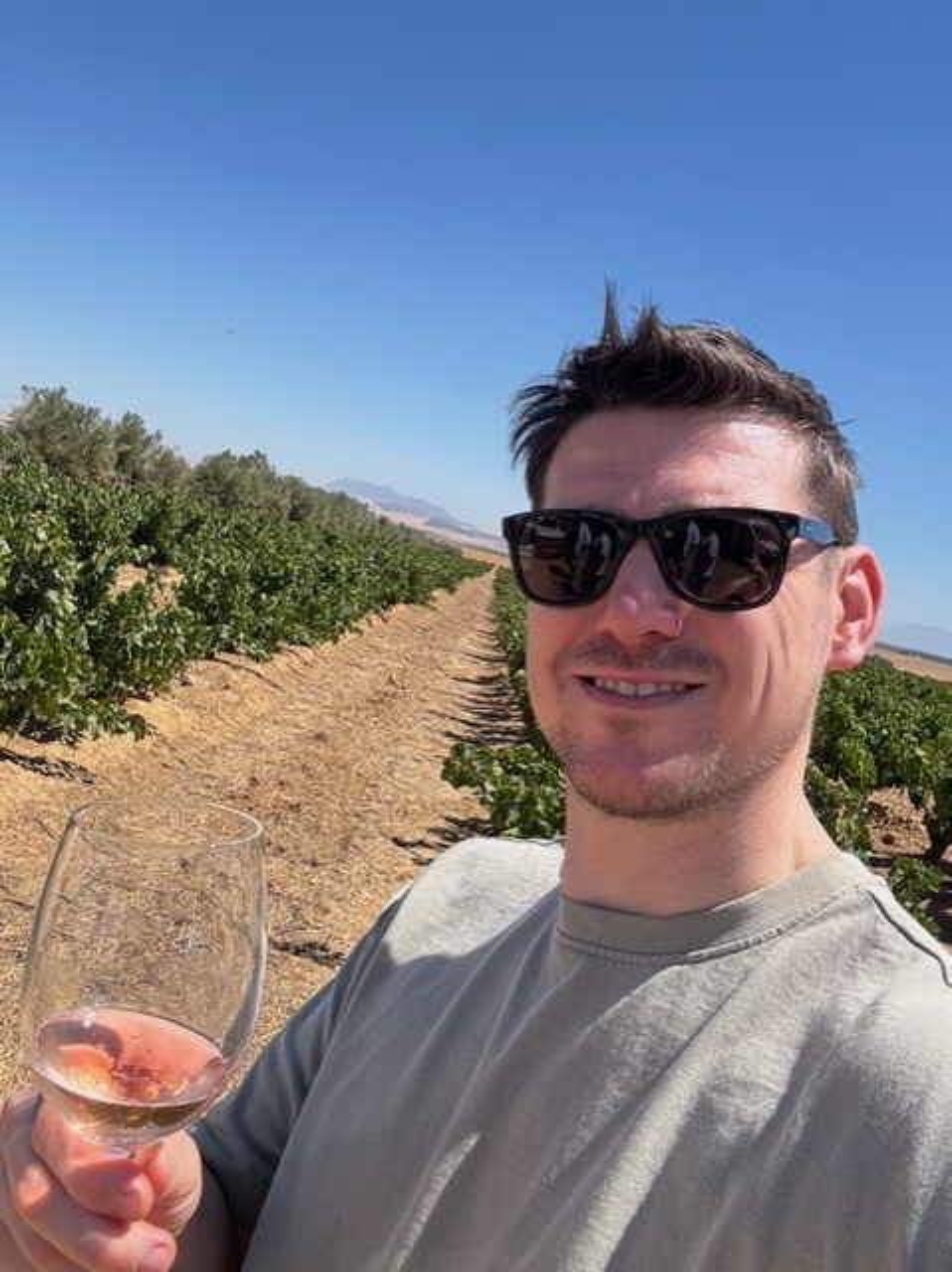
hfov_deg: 46.7
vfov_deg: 60.0
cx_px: 476
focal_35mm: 30
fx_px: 1102
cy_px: 636
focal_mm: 2.69
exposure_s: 1/1101
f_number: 1.9
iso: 25
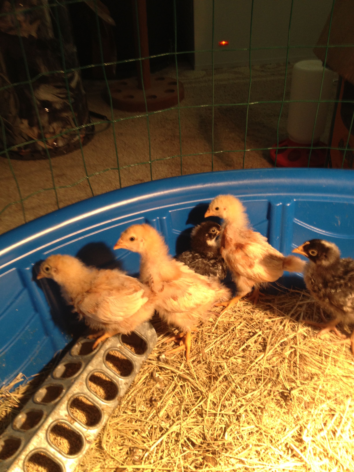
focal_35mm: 35
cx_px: 177
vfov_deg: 52.6
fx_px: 477
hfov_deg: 40.7
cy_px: 236
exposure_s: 1/20
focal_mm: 4.28
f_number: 2.4
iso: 80
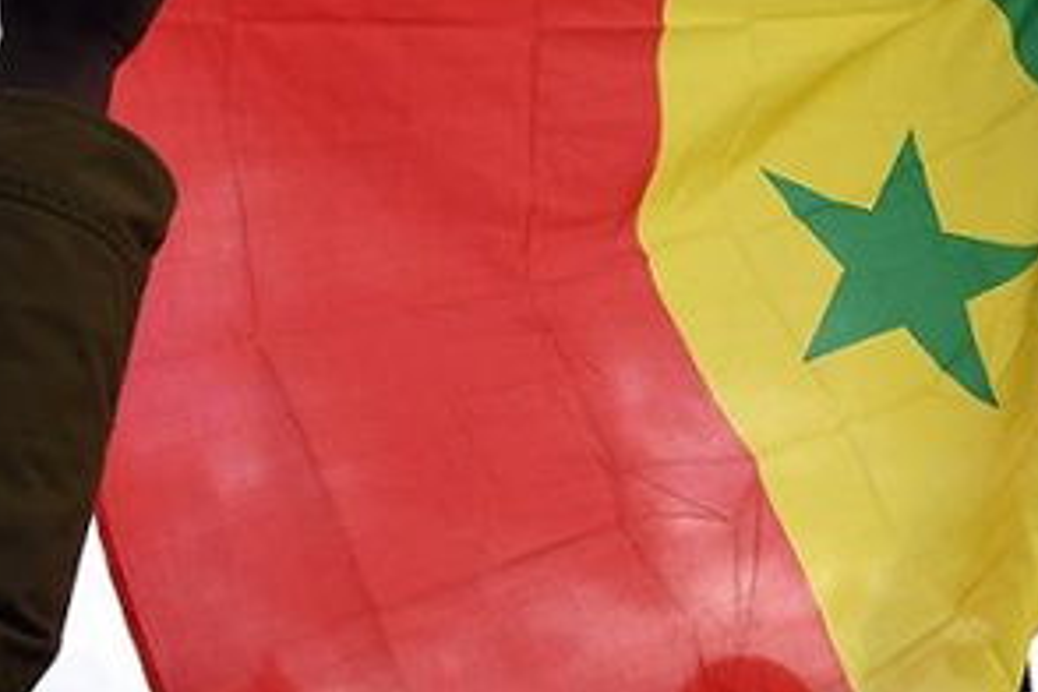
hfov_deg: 39.1
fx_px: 1413
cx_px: 798
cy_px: 387
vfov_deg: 27.5
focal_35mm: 49
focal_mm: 16
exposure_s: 1/250
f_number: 7.1
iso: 400
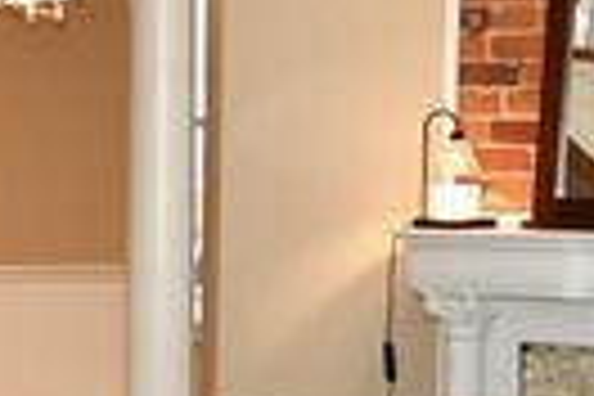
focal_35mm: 140
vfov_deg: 9.8
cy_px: 335
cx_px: -50
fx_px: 2310
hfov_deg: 14.3
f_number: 4
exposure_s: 1/60
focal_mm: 12
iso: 560
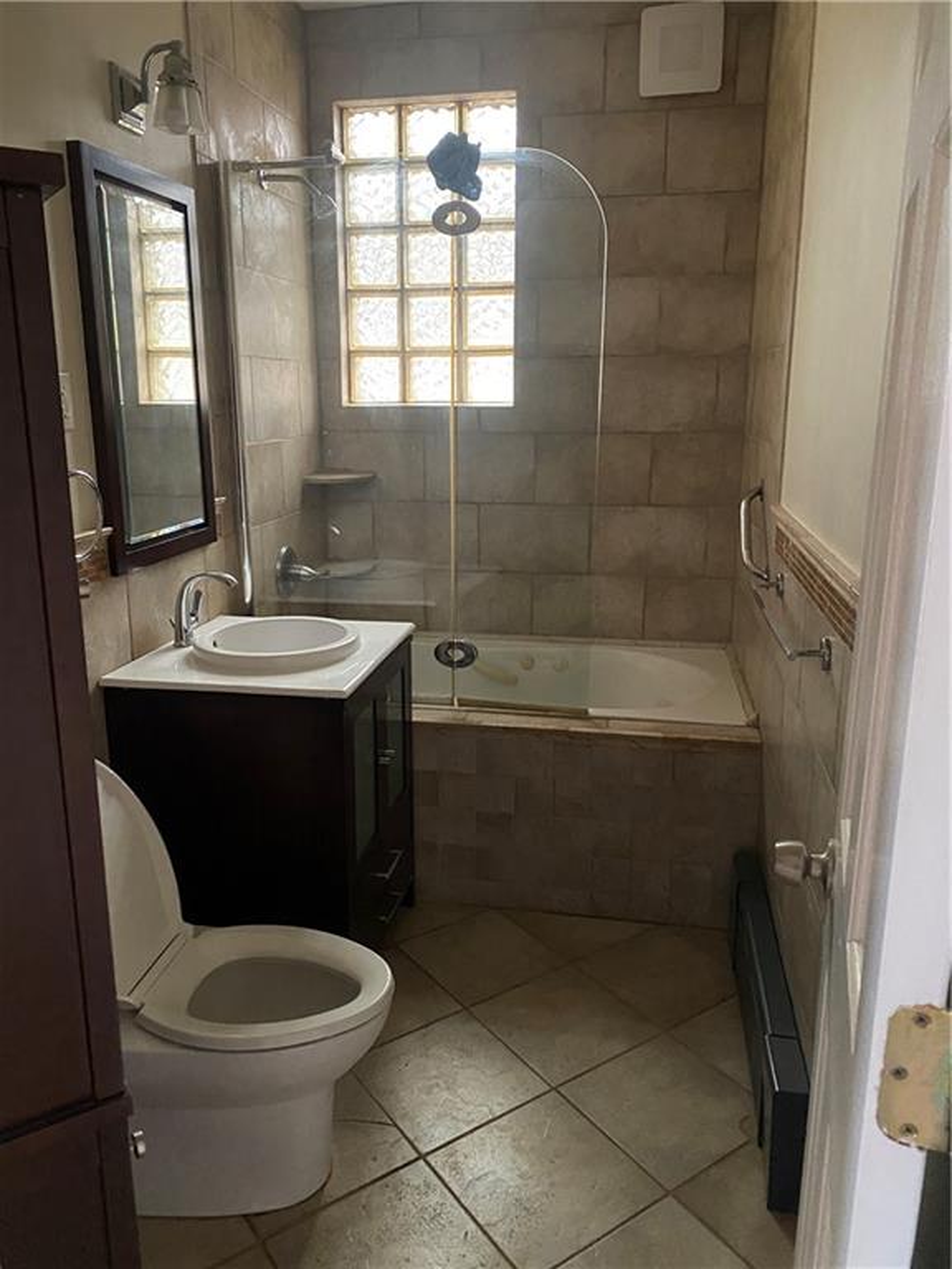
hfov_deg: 53.1
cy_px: 634
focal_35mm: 26
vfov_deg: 67.3
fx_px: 953
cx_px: 476
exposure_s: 1/30
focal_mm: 4.25
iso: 640
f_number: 1.8
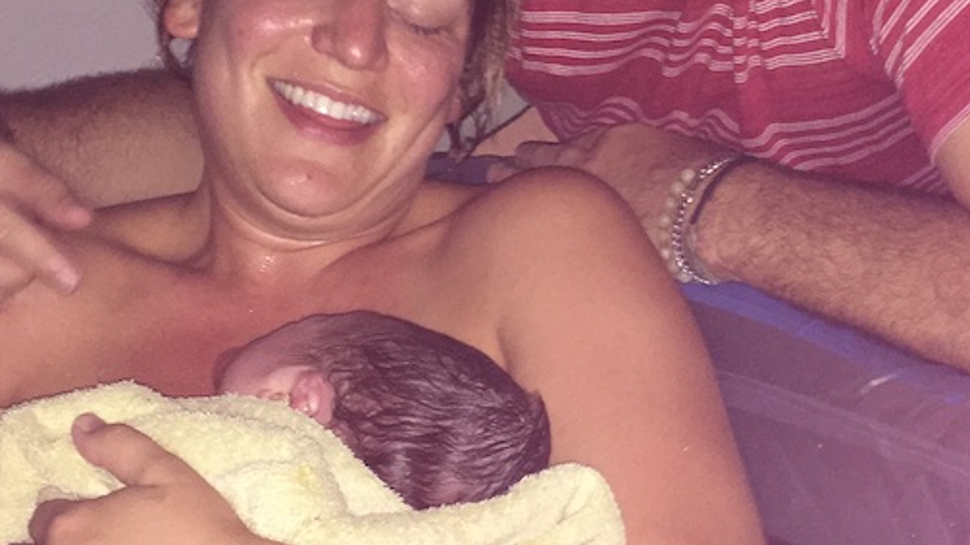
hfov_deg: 26.9
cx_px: 485
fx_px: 2031
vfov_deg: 15.2
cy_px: 101
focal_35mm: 79
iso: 80
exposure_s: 1/16
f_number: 2.2
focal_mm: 4.15
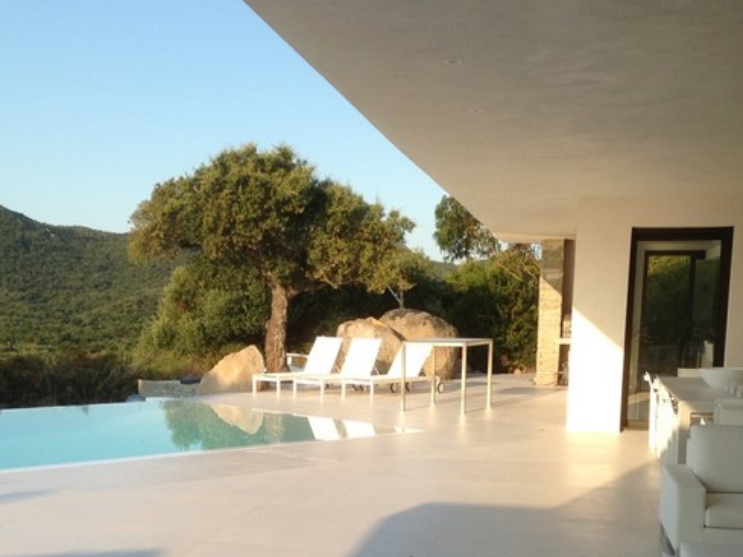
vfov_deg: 26.5
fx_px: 1159
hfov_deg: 35.5
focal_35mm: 54
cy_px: 449
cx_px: 310
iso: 50
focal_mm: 4.13
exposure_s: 1/847
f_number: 2.4
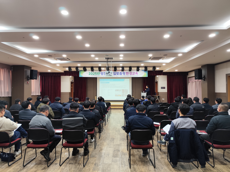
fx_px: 153
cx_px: 115
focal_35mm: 23
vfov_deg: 58.9
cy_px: 86
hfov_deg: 73.9
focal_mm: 6.19
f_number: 1.65
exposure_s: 1/120
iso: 320
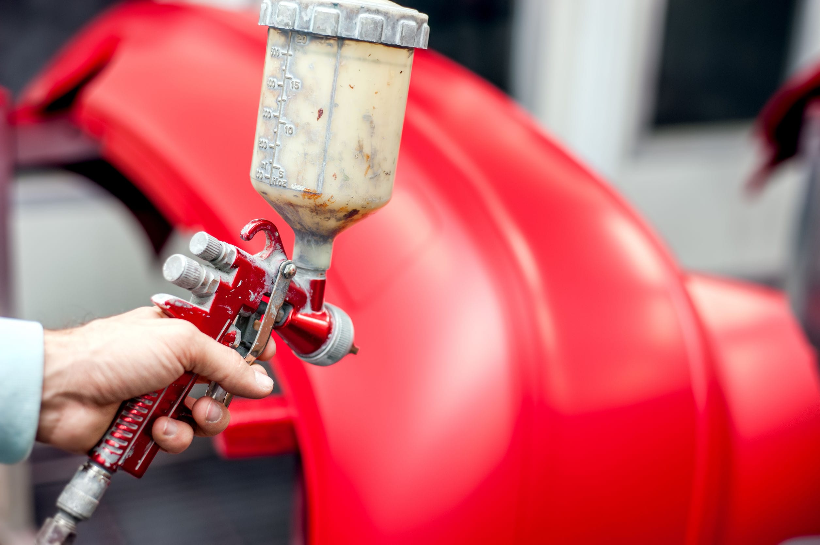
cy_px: 272
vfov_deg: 27.0
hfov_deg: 39.6
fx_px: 1138
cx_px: 410
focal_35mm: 50
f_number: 2.8
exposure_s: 1/200
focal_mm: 50
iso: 500
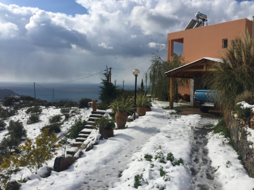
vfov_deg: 48.2
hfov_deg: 61.7
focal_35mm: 29
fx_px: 213
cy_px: 95
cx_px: 127
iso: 32
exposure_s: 1/5650
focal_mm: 4.15
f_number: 2.2
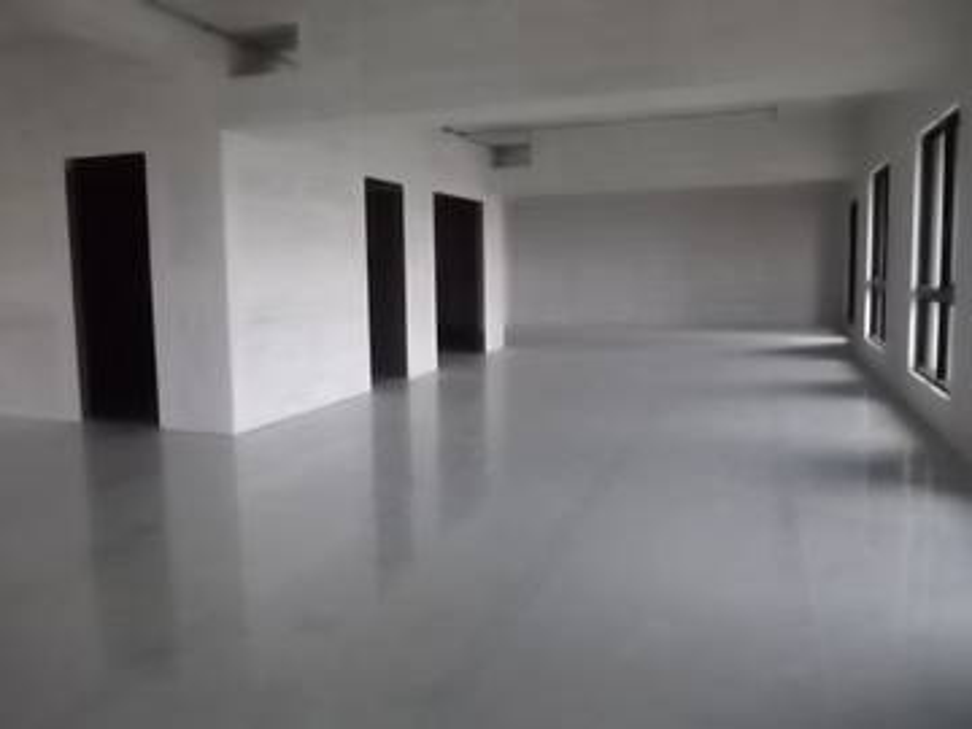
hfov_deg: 65.3
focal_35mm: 27
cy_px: 364
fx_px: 758
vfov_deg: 51.4
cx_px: 486
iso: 597
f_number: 3.2
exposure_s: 1/50
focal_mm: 4.9
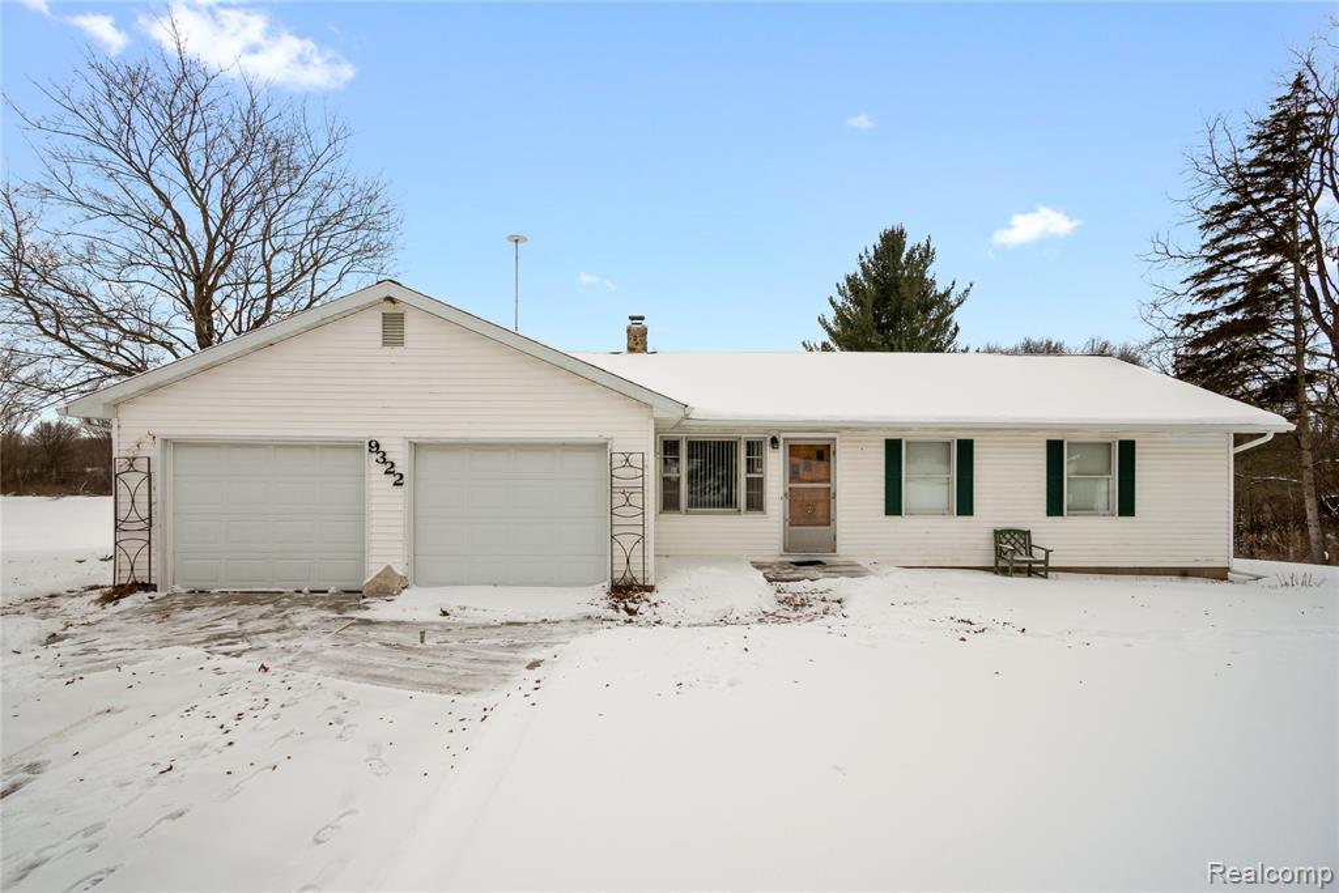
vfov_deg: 43.6
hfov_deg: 61.9
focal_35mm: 30
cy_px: 446
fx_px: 1116
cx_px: 670
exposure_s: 1/1000
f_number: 9
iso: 400
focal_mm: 30
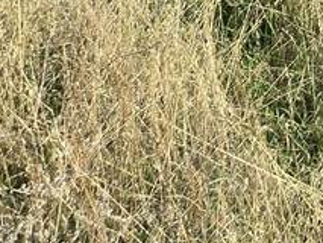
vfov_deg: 12.3
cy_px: -425
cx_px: 793
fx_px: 728
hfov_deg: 14.6
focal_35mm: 78
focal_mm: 2.2
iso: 50
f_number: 2.2
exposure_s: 1/1910
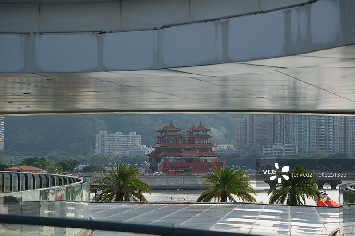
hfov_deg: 17.1
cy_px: 118
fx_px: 1183
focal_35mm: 120
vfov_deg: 11.4
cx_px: 178
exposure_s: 1/450
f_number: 5.6
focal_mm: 80
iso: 125
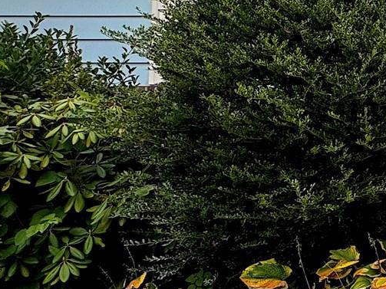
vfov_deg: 25.5
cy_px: 97
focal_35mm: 57
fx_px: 635
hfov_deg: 25.7
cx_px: 572
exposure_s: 1/338
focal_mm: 2.22
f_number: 2.2
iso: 40
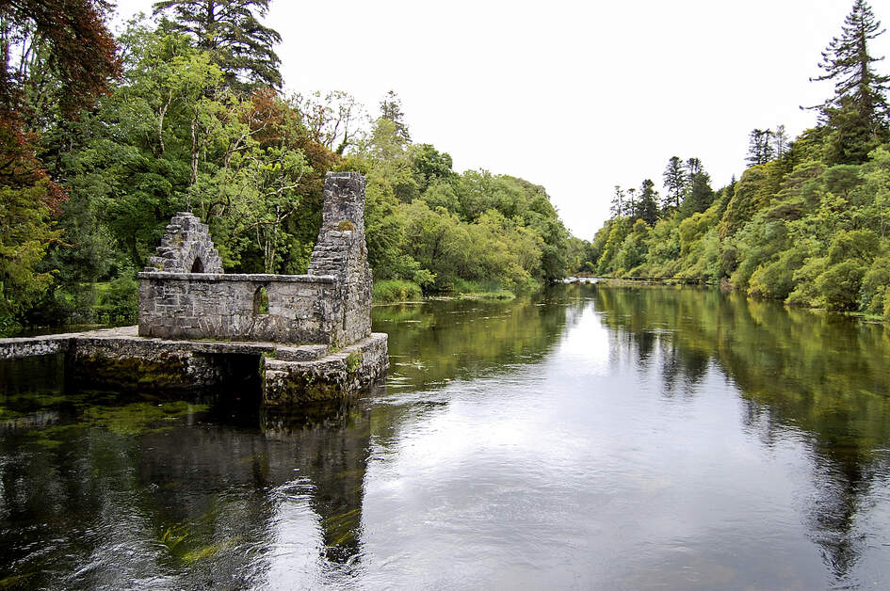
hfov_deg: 62.0
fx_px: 741
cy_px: 296
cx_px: 445
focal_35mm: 30
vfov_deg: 43.5
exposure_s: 1/400
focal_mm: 20
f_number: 3.8
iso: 200
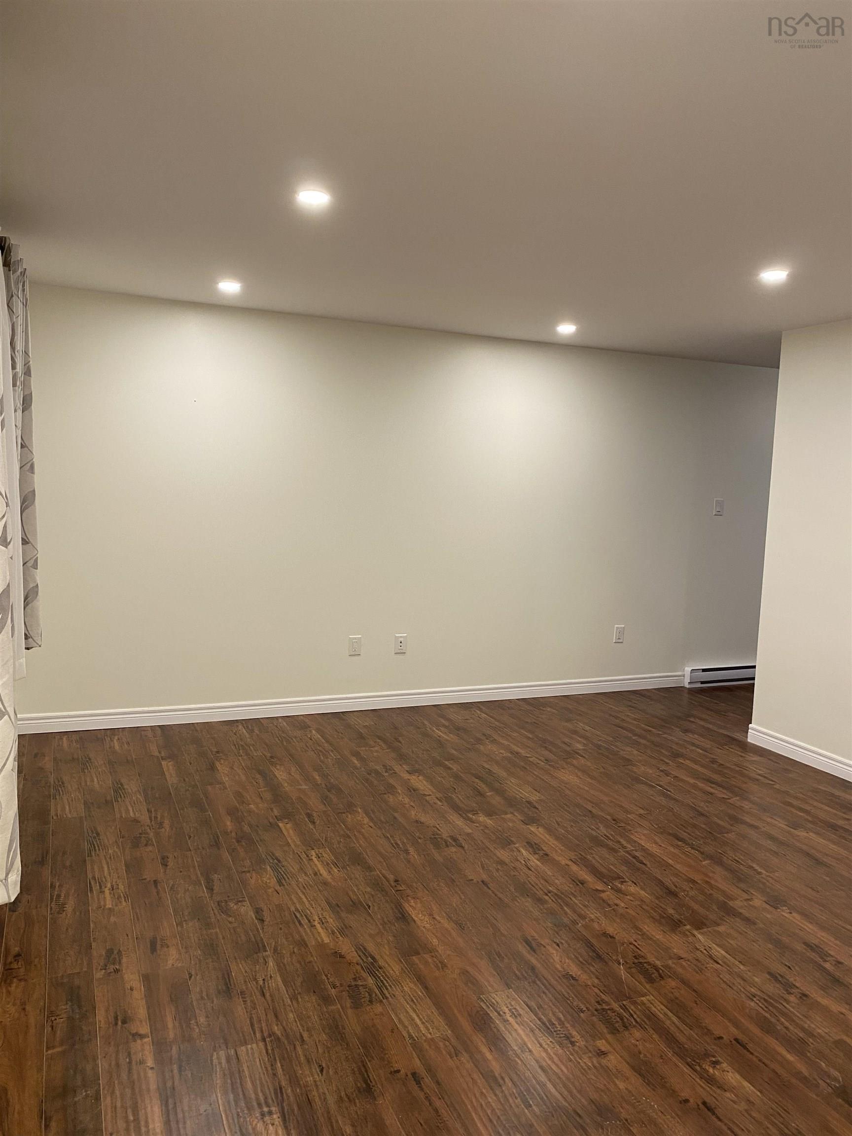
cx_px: 426
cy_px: 568
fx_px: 853
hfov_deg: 53.1
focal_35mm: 26
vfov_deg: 67.3
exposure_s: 1/60
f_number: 1.8
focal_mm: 4.25
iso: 125
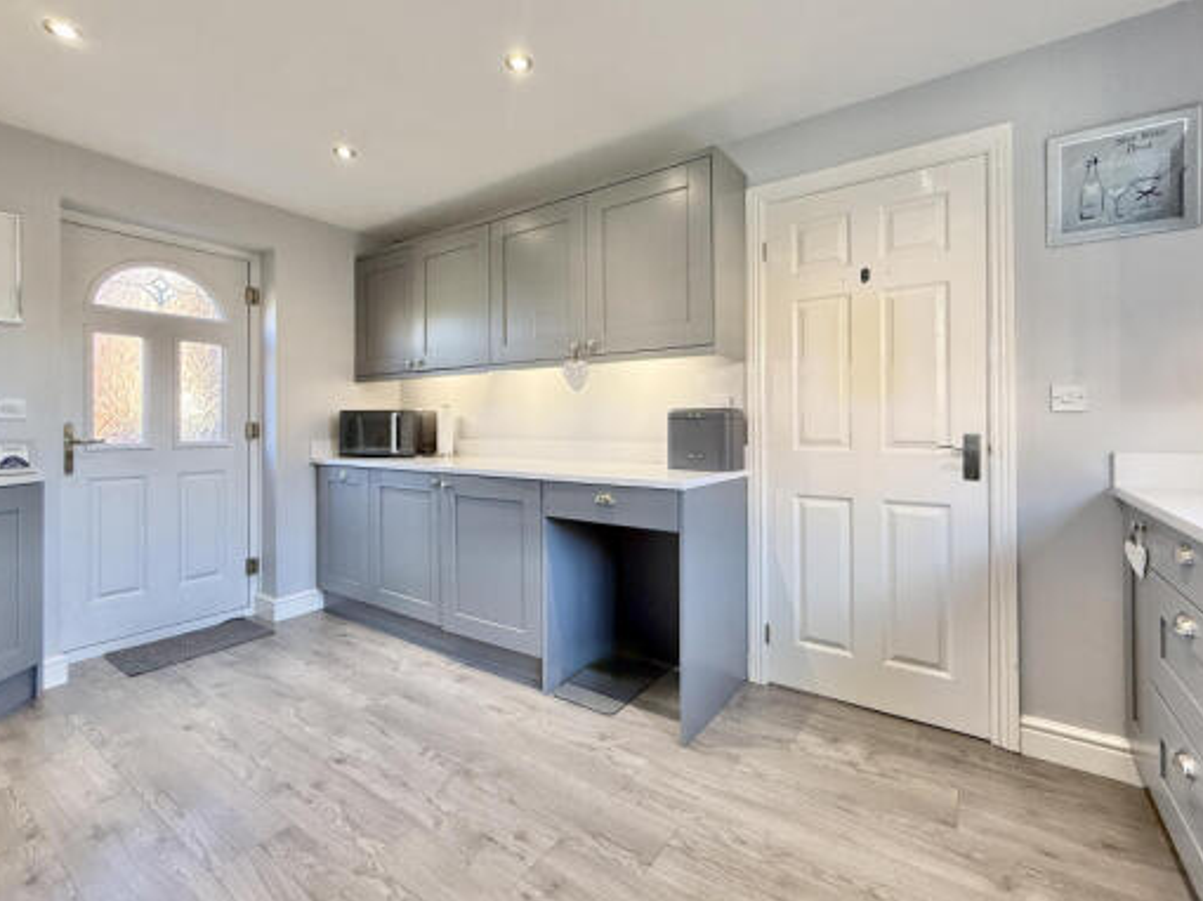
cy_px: 419
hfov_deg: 94.5
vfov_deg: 77.9
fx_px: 556
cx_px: 619
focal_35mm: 16
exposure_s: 1/100
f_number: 2.2
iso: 200
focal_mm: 2.22
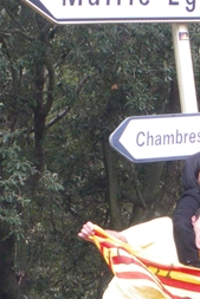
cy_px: 196
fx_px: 1115
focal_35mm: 134
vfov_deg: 15.3
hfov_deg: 10.2
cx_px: 178
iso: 160
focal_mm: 9
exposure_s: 1/60
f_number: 4.4
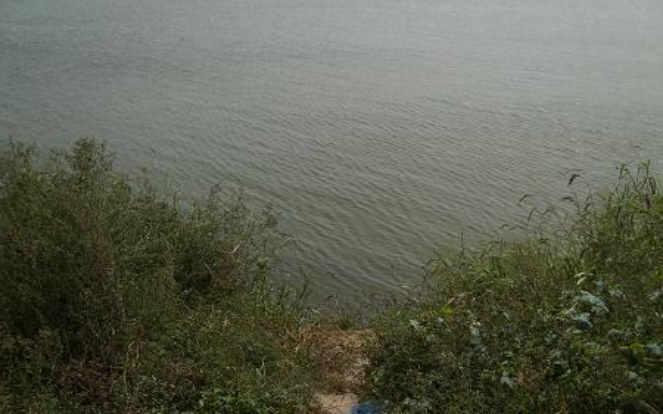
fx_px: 686
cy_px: 203
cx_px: 325
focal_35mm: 38
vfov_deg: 33.6
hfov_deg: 51.6
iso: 50
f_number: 7.1
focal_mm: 5.8
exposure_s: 1/569
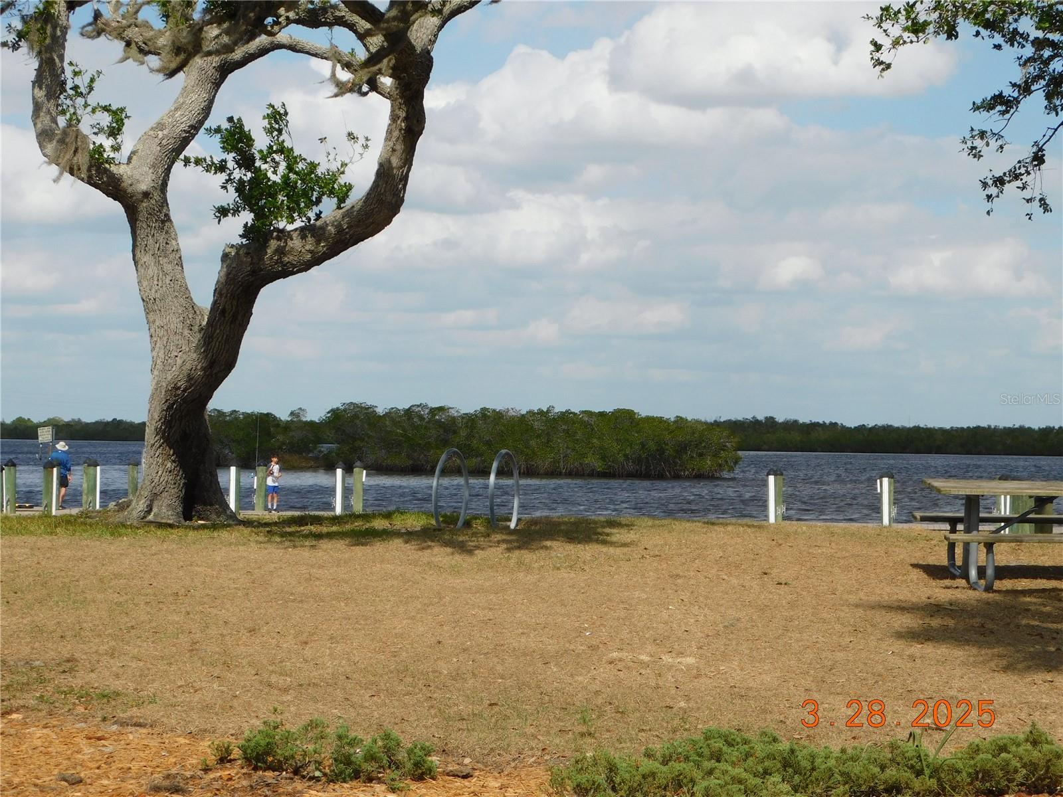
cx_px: 532
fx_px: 2027
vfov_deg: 22.3
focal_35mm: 66
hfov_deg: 29.4
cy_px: 398
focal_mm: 11.7
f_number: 4.2
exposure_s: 1/1250
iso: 125
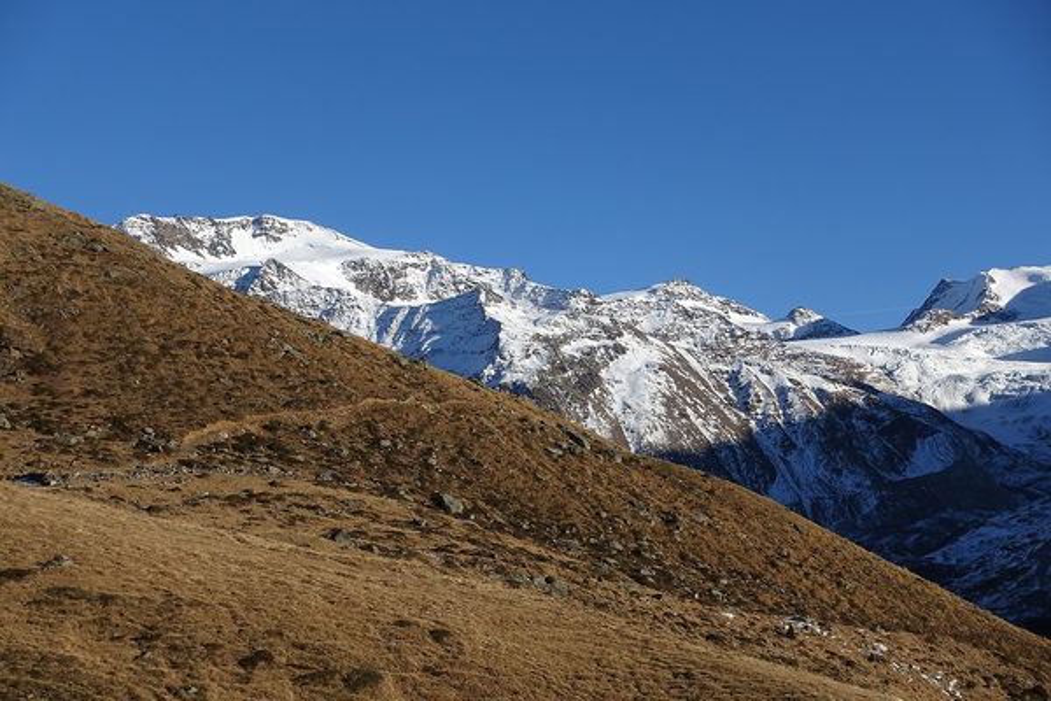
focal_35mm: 70
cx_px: 526
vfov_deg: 19.5
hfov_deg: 28.8
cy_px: 350
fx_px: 2043
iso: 80
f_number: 10
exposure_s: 1/125
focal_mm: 25.7
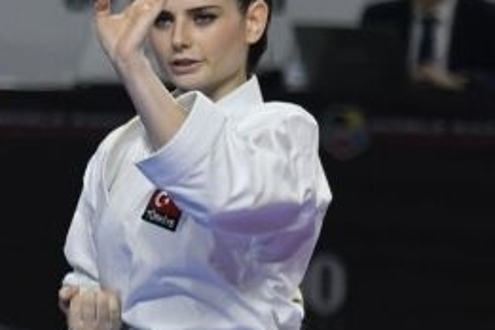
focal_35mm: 932
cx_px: -954
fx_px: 12814
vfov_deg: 1.5
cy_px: 70
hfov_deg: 2.2
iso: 800
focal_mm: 135
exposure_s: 1/800
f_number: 2.8
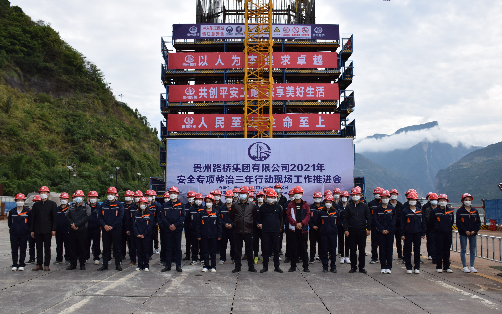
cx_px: 252
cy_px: 167
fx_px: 424
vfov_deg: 40.6
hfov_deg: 61.2
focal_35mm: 31
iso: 100
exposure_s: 1/250
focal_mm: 20
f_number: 8
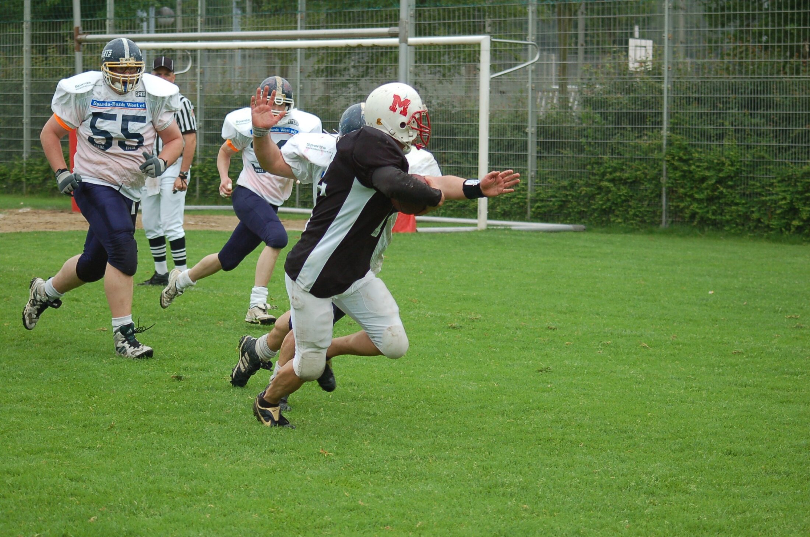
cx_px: 405
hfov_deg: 19.5
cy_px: 268
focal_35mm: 105
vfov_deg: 13.0
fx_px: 2358
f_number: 4
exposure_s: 1/1000
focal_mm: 70
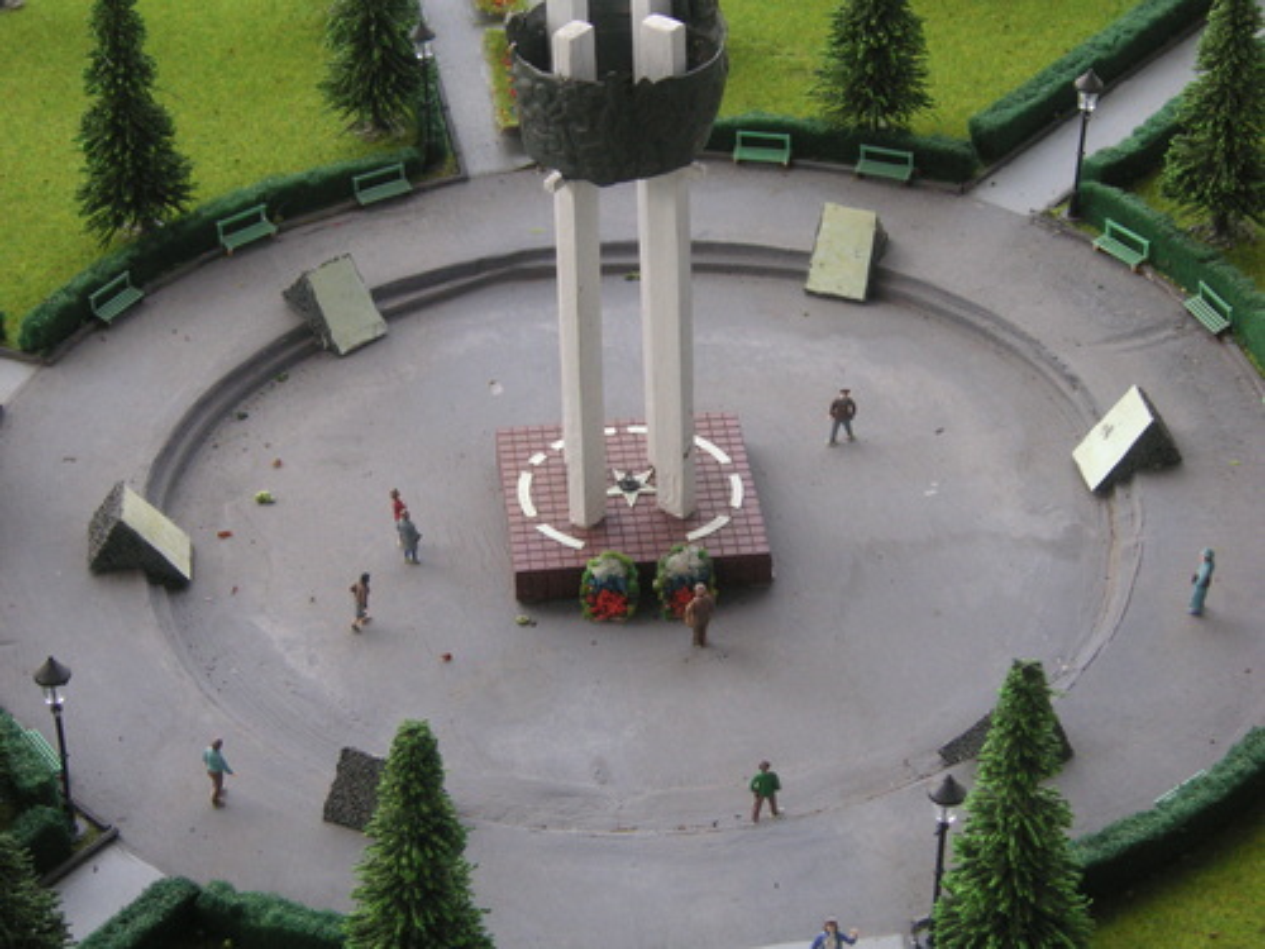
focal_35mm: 88
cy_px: 474
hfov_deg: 22.3
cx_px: 632
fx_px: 3216
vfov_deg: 16.8
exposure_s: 1/90
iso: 100
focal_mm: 14.6
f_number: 4.7
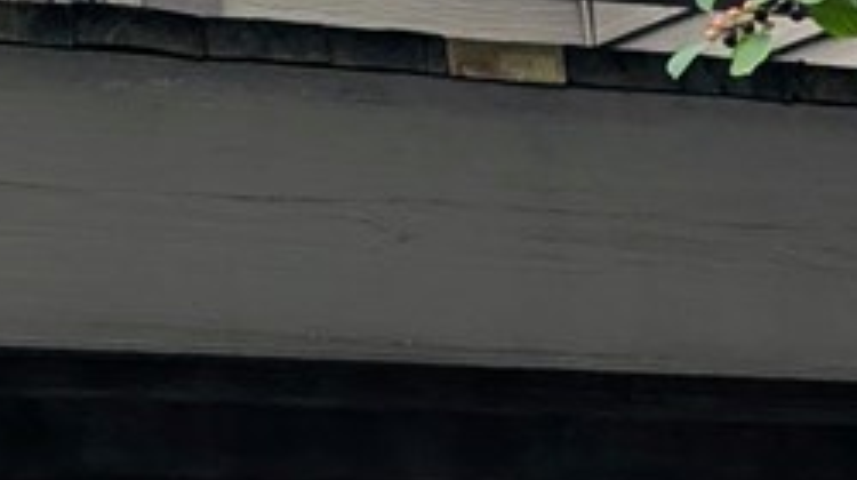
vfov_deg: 5.5
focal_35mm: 214
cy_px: -631
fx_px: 4858
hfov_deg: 10.0
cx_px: -115
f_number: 1.85
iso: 52
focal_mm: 6.81
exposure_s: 1/759
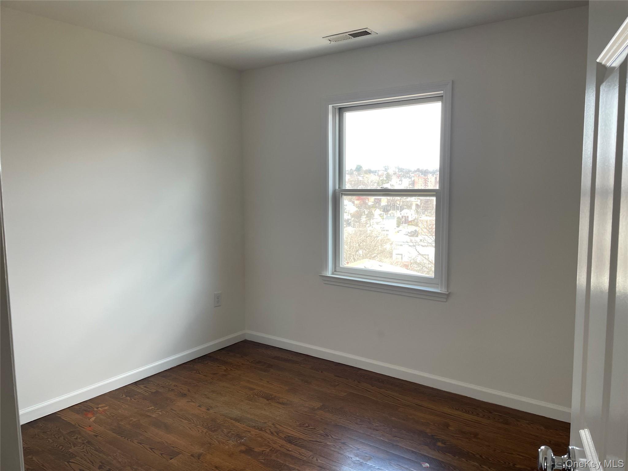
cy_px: 236
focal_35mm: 26
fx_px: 472
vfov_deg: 53.1
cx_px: 314
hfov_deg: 67.3
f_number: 1.6
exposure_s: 1/121
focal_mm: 4.2
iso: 64
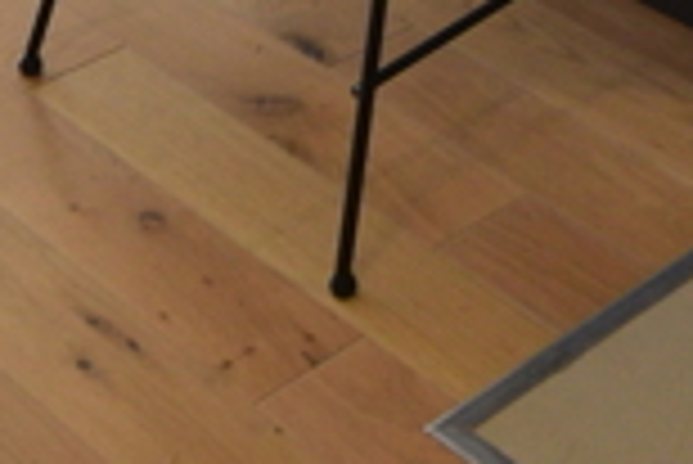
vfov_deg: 9.5
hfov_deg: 17.5
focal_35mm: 117
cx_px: 356
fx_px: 2254
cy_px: -860
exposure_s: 1/30
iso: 280
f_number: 11
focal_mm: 10
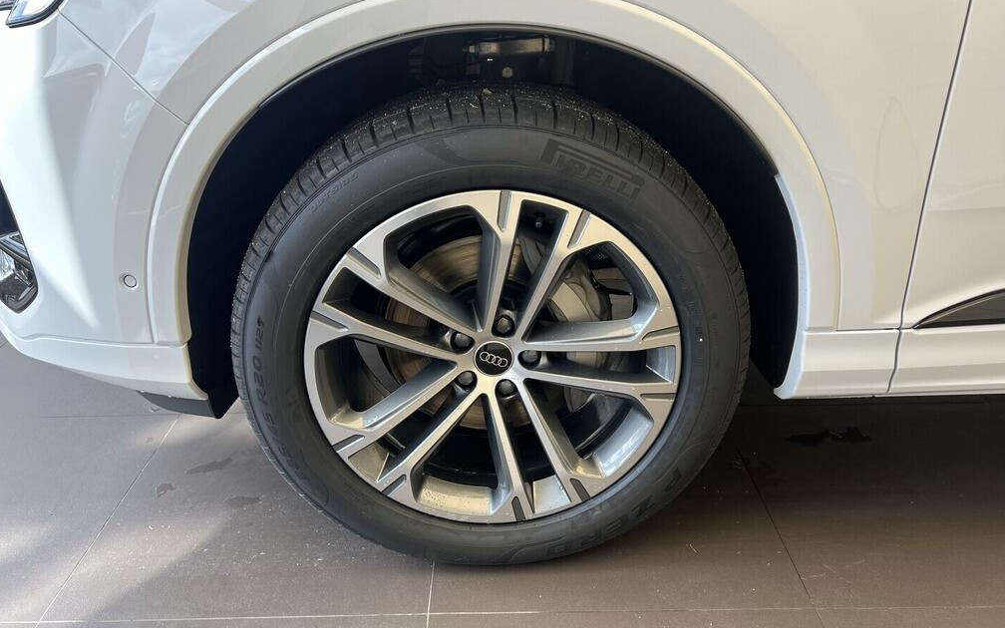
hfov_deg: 66.5
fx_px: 767
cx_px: 502
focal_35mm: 28
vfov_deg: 44.5
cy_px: 341
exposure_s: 1/121
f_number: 1.5
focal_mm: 5.7
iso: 40
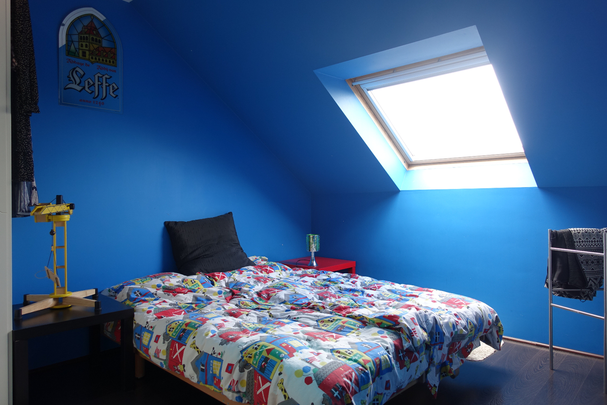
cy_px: 202
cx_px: 304
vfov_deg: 53.1
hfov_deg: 73.7
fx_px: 405
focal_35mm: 24
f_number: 2.5
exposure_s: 1/30
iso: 125
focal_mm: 8.8
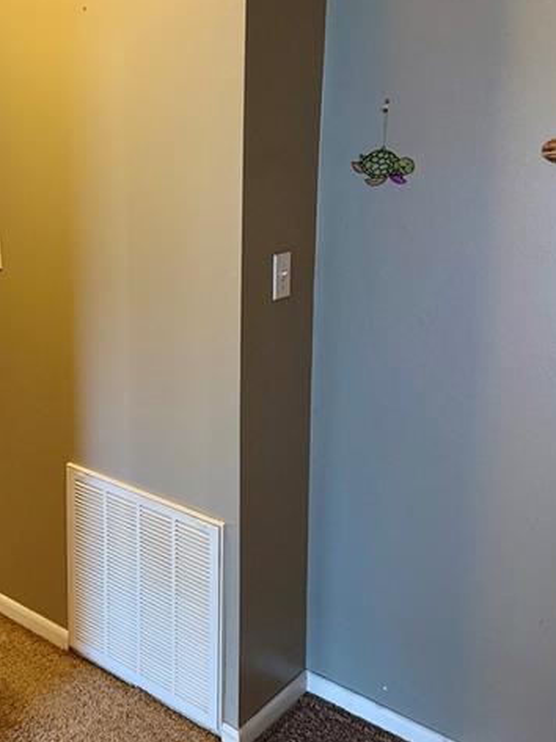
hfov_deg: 36.1
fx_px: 836
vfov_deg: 47.3
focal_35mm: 39
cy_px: 267
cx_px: 149
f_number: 1.78
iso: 800
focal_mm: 6.76
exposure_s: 1/60
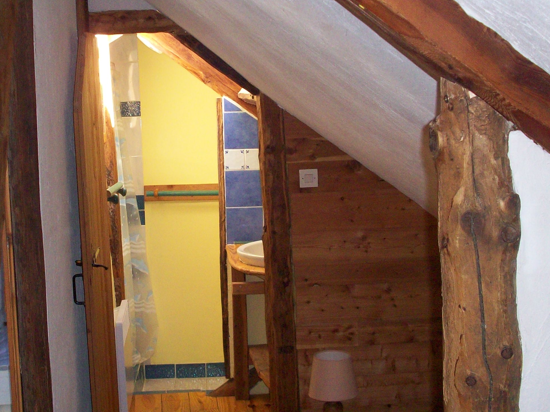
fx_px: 921
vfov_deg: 25.2
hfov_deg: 32.9
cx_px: 172
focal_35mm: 58
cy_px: 191
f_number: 2.8
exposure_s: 1/64
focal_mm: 6.2
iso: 200
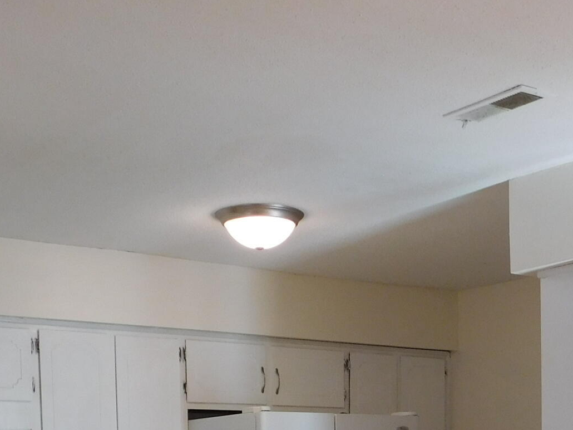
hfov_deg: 28.9
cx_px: 325
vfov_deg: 19.8
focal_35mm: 67
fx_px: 1109
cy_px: 590
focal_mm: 4
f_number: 3
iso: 125
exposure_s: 1/50
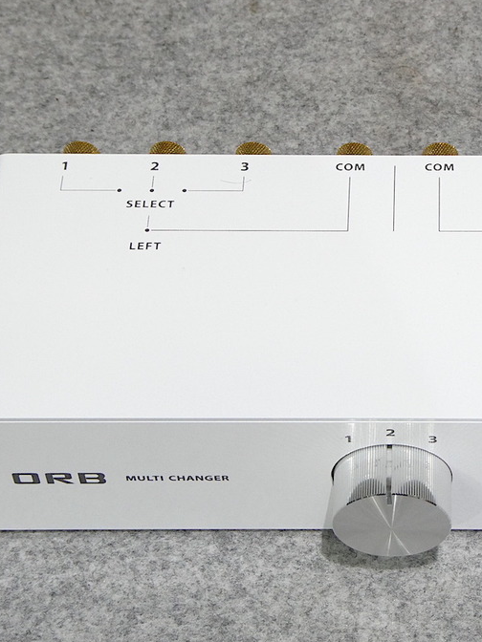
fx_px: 1857
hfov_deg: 14.7
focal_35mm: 100
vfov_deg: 19.6
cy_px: 309
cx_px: 391
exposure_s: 1/20
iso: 400
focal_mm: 12.5
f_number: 5.3
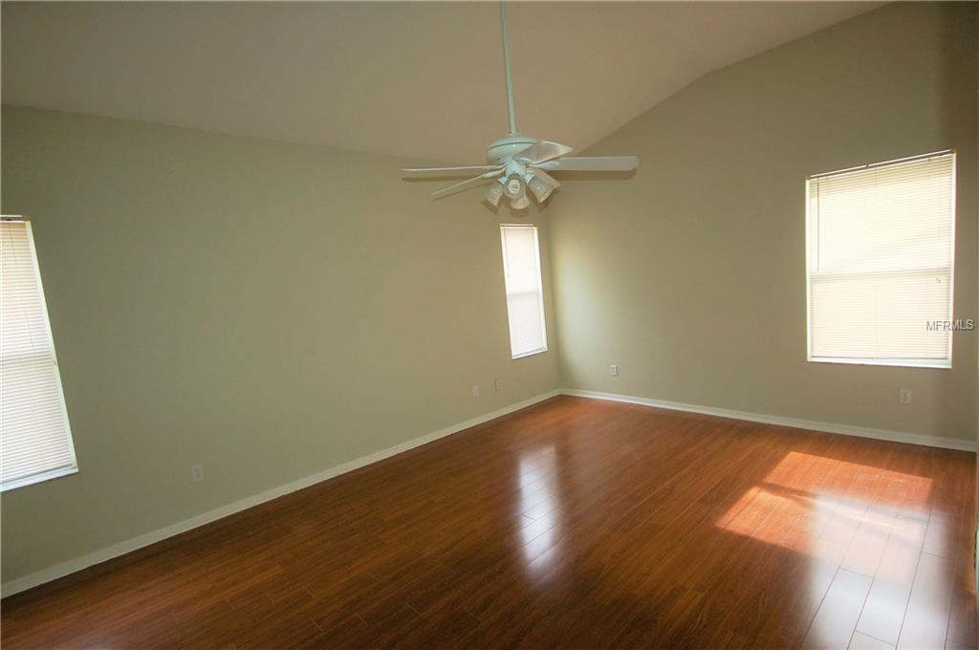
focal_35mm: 18
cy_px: 325
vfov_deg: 67.2
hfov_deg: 90.1
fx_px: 489
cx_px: 490
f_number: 4.5
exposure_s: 1/60
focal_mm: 12
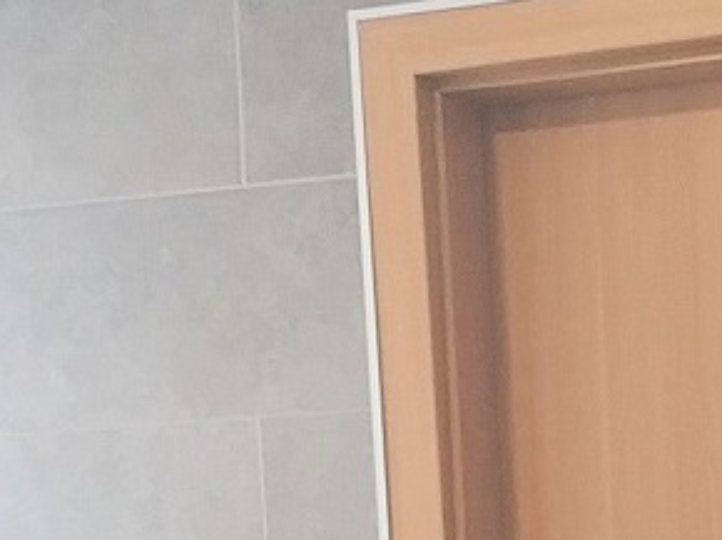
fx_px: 4418
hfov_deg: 9.2
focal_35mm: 212
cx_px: 954
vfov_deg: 6.9
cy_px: 908
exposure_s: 1/25
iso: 188
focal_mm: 4.5
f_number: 2
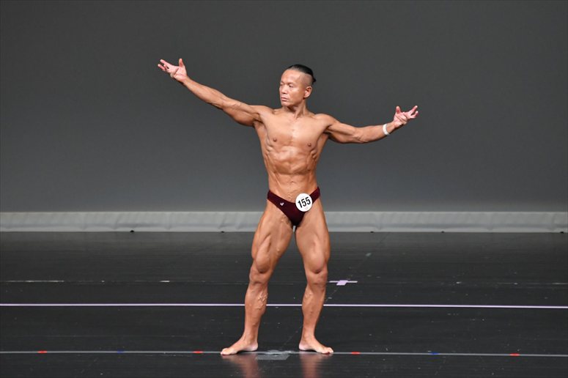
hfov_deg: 6.0
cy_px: 189
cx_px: 284
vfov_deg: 4.0
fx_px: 5441
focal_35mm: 345
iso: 4000
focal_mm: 230
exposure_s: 1/400
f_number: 5.6
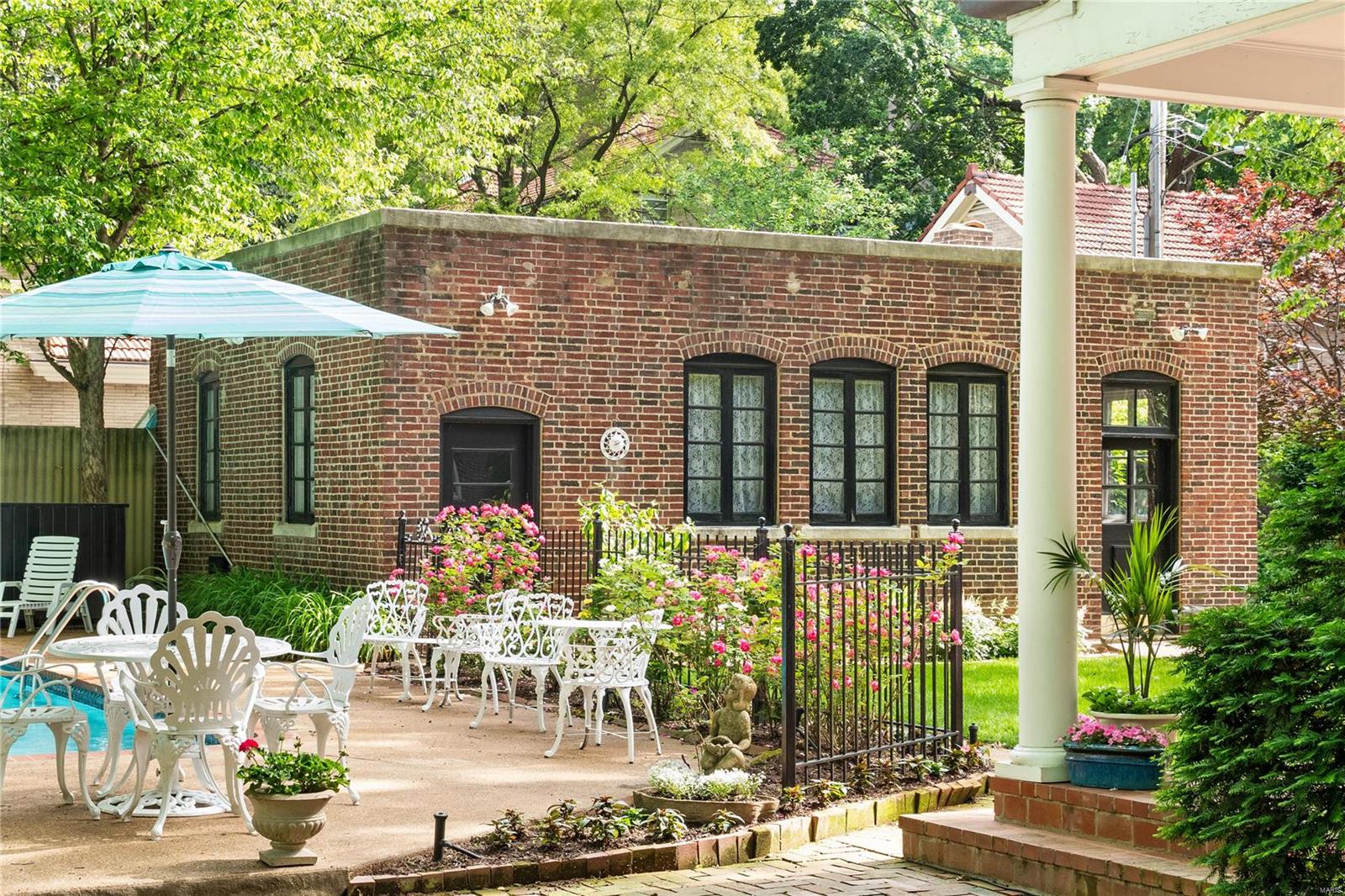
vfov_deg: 22.6
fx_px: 2241
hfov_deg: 33.4
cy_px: 448
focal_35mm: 60
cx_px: 672
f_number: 8
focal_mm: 30
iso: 400
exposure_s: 1/250
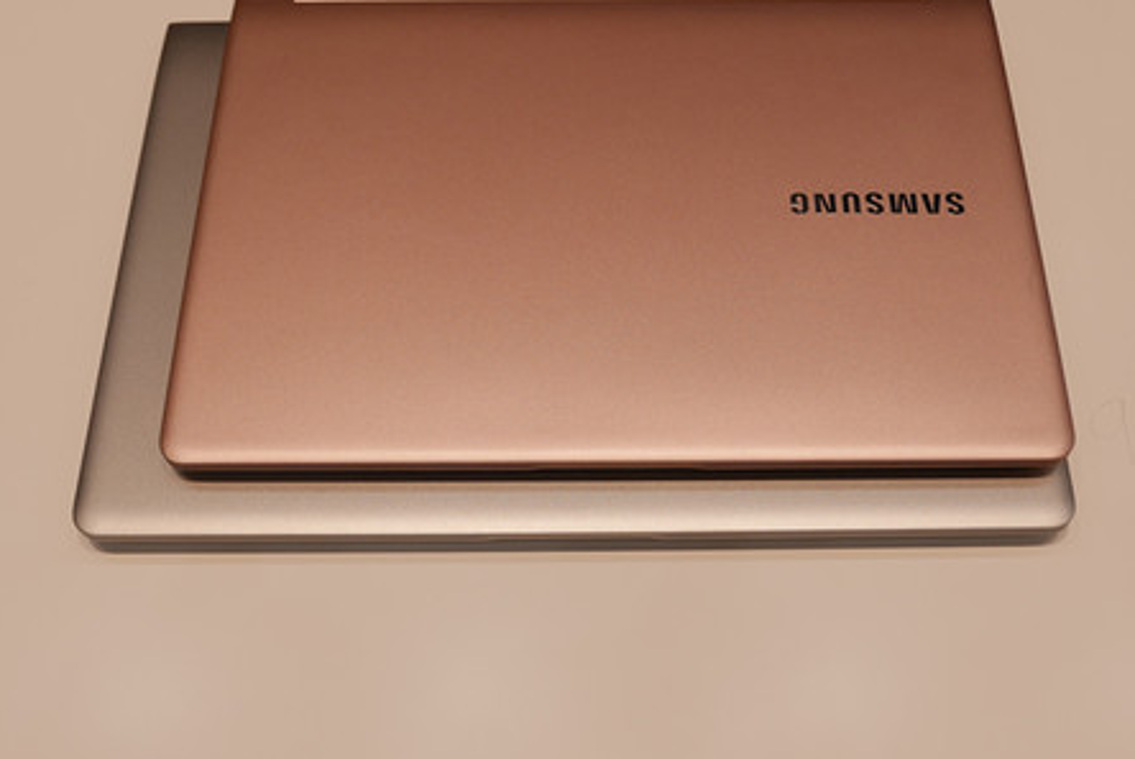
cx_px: 597
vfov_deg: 28.7
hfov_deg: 41.9
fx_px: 1483
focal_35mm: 47
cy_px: 321
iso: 200
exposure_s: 1/125
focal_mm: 17.2
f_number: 3.2
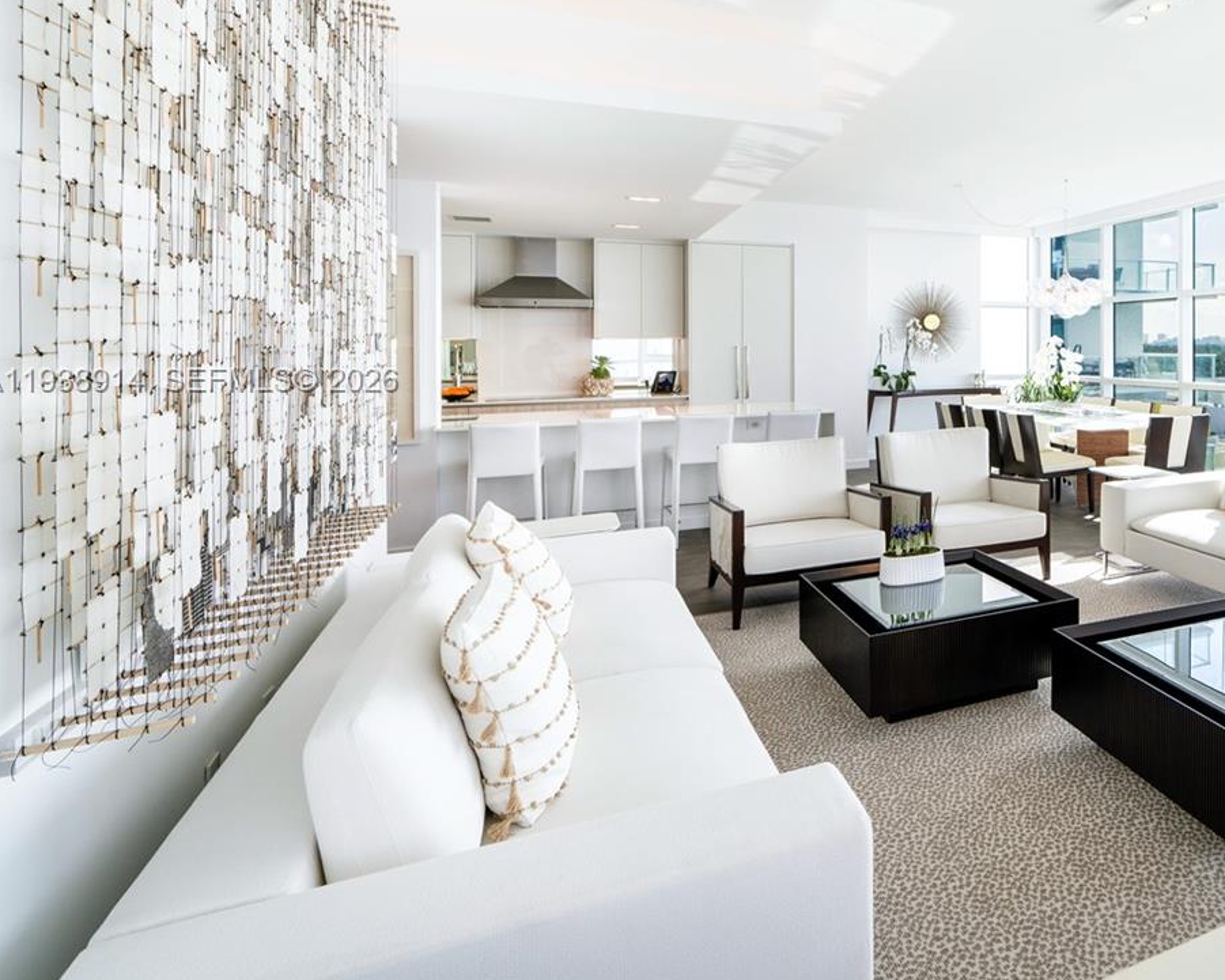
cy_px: 382
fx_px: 725
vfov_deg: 67.3
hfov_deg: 68.3
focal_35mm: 20
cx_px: 1062
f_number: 5.6
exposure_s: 1/8000
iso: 125
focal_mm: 12
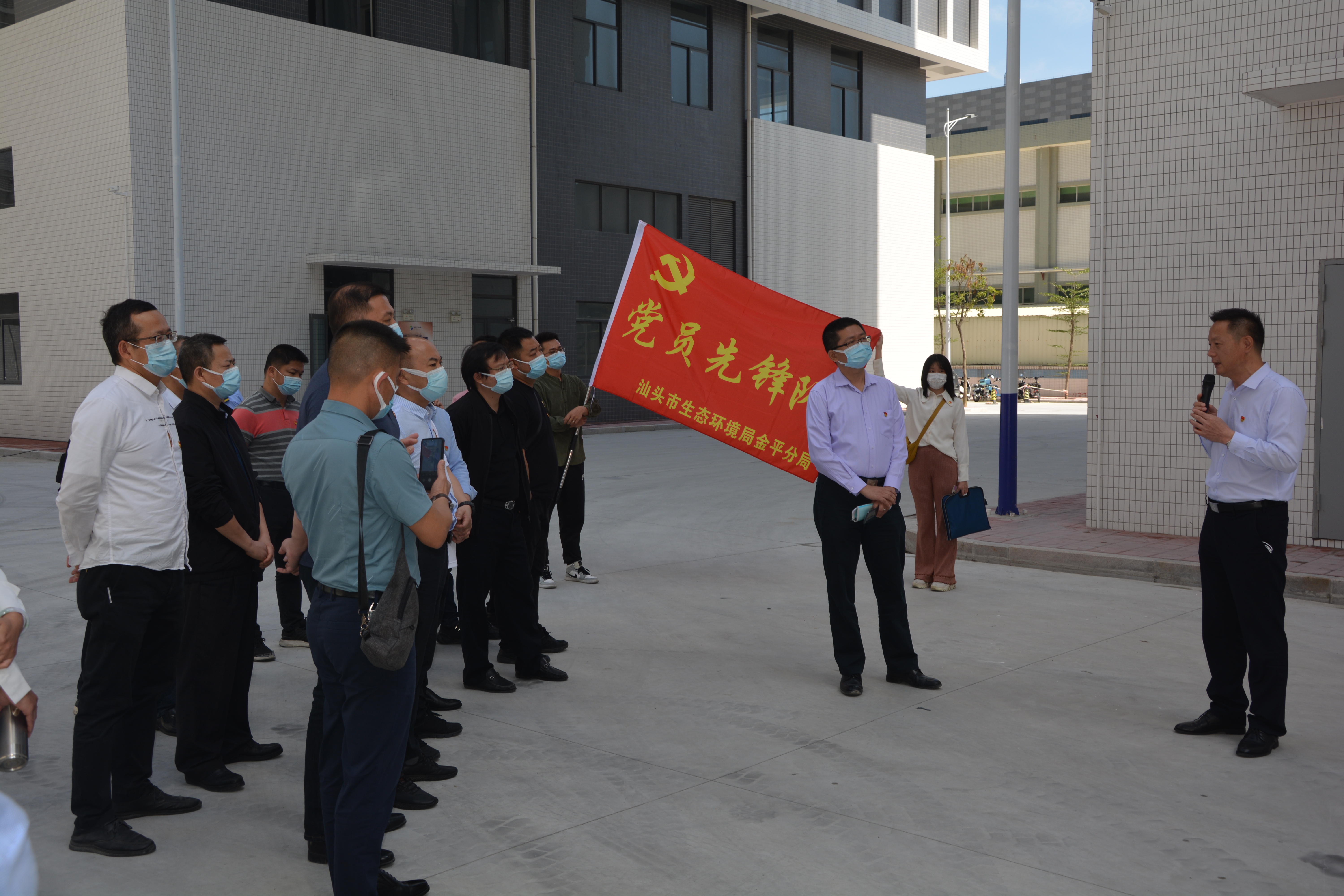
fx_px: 1344
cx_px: 672
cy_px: 448
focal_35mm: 36
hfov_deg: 53.1
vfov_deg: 36.9
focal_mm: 24
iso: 100
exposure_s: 1/200
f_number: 7.1
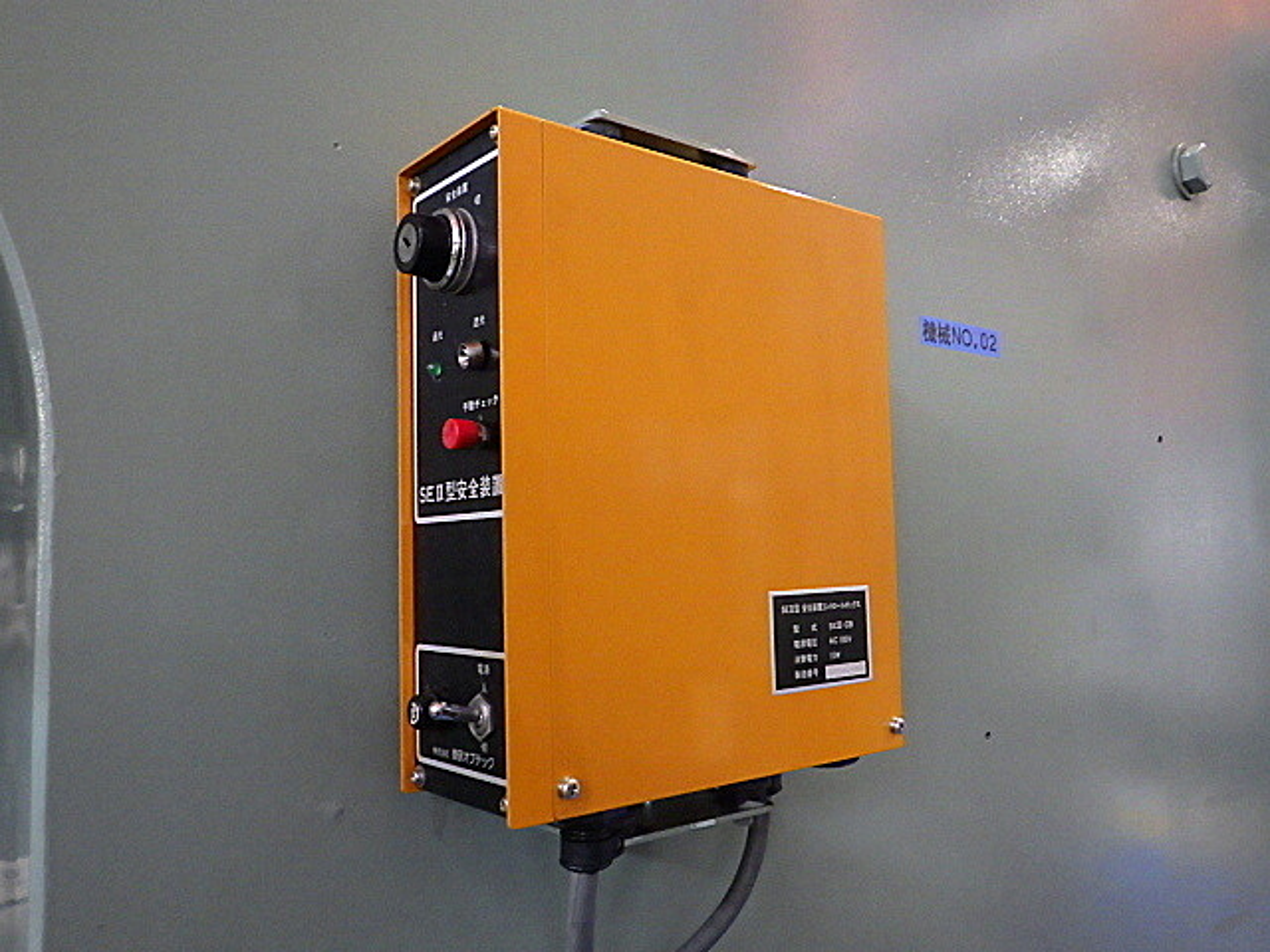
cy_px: 476
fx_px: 1027
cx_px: 635
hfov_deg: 63.4
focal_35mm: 28
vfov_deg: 49.7
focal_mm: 5
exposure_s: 1/45
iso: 1600
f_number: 3.5
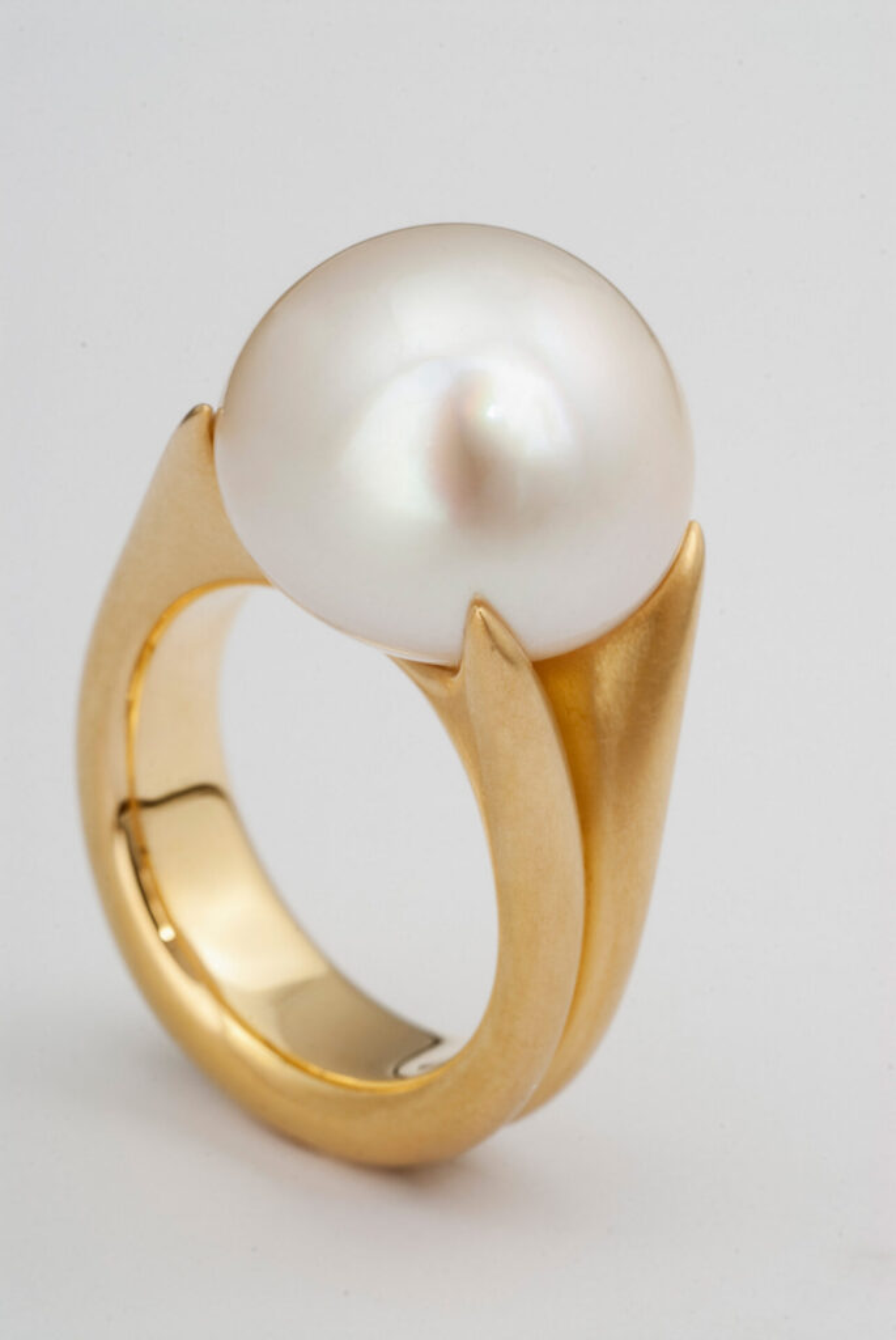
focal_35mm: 90
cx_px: 448
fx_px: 3352
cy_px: 670
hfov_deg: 15.2
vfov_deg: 22.6
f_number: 29
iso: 100
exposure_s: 1/160
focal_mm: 60
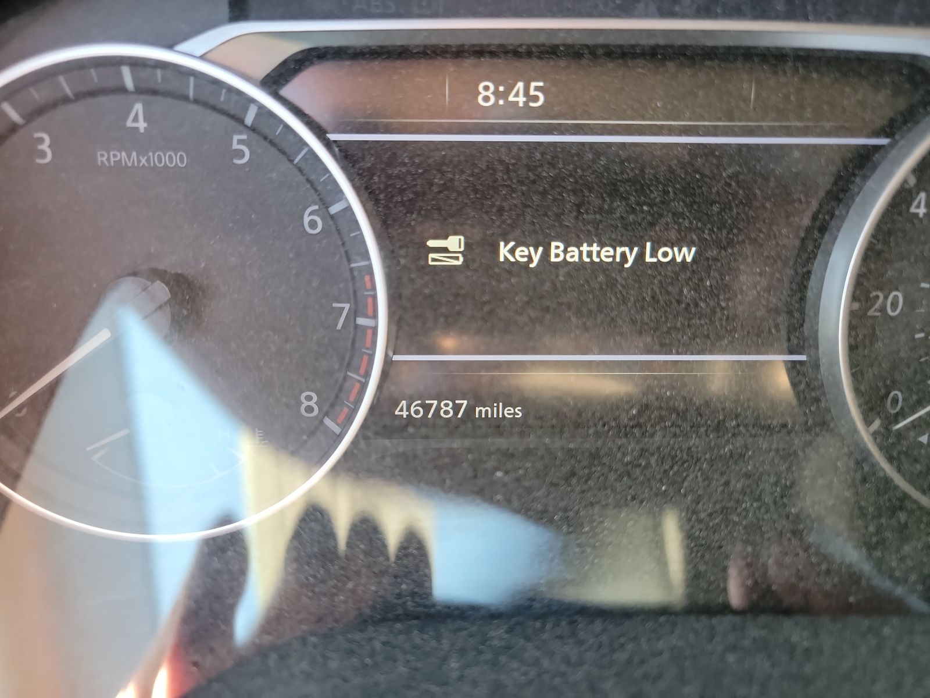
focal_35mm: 24
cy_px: 349
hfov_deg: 71.6
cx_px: 465
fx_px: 645
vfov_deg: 56.8
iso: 531
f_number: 1.8
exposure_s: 1/59
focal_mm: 6.7
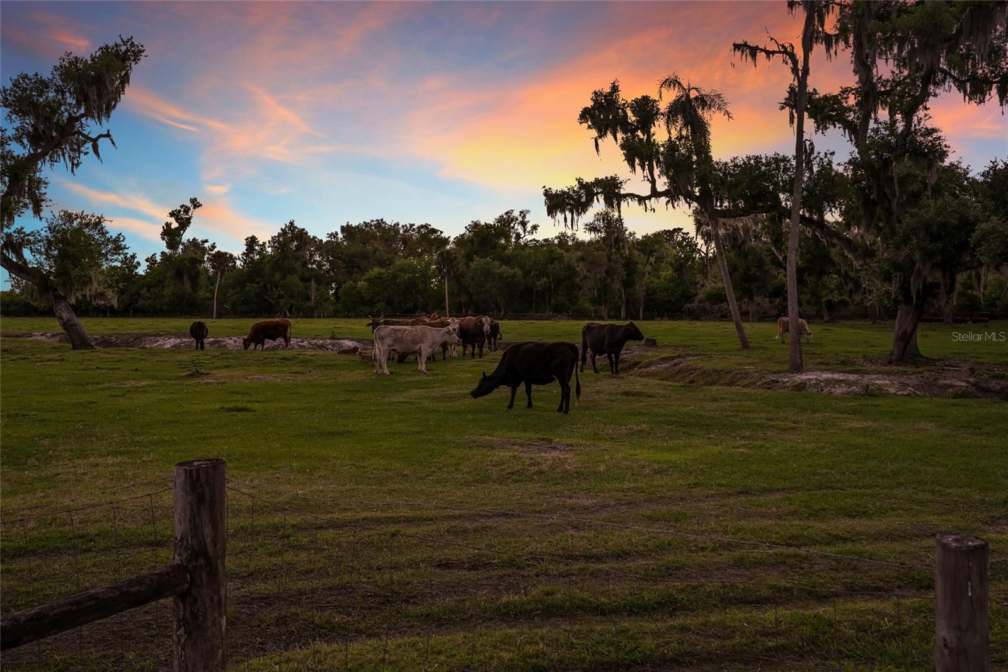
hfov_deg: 61.9
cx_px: 504
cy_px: 336
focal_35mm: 30
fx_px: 840
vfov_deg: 43.6
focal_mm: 30
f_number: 8
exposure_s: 1/20
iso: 800
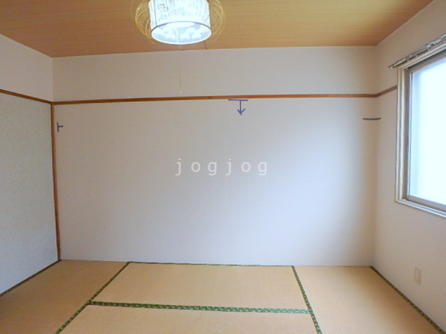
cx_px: 223
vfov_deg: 63.4
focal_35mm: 21
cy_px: 167
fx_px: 271
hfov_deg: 79.0
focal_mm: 3.7
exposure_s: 1/60
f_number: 3.5
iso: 125
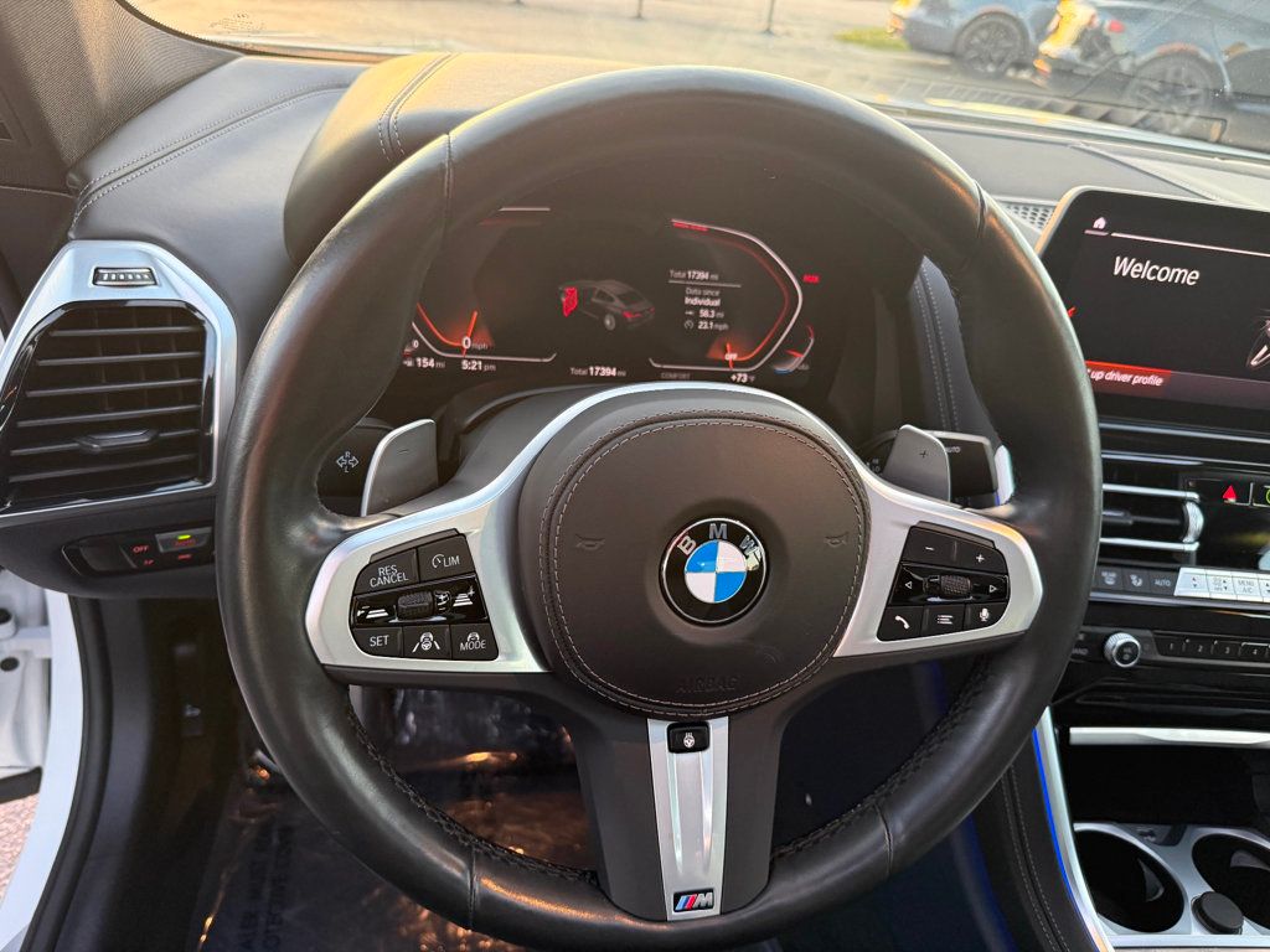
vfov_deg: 56.8
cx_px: 635
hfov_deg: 71.6
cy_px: 476
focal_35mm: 24
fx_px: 881
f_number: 1.78
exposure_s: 1/60
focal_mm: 6.76
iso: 250
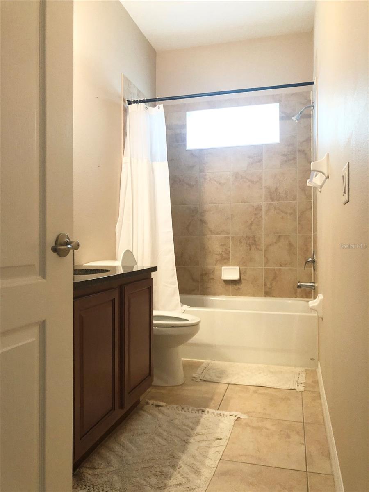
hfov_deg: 49.7
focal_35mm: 28
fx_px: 398
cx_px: 184
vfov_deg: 63.4
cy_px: 246
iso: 80
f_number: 1.8
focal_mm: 4
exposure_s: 1/15
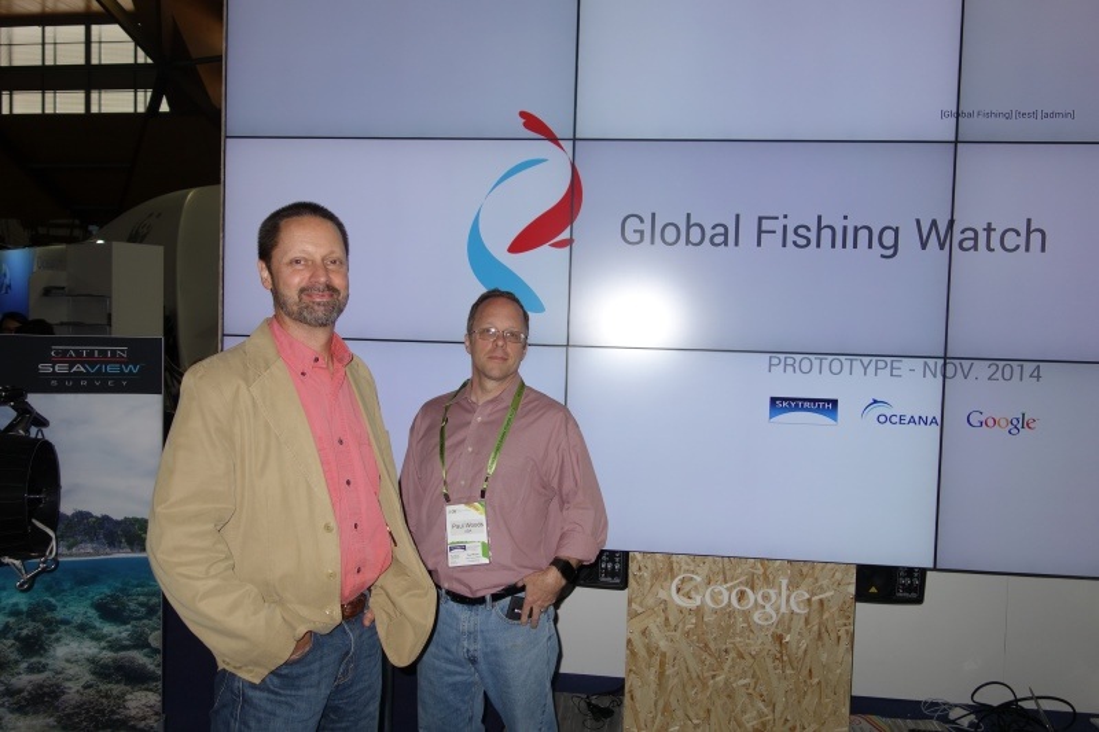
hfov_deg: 65.5
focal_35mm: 28
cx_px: 550
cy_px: 366
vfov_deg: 46.4
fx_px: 855
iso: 125
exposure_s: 1/320
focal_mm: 10.4
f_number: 2.2
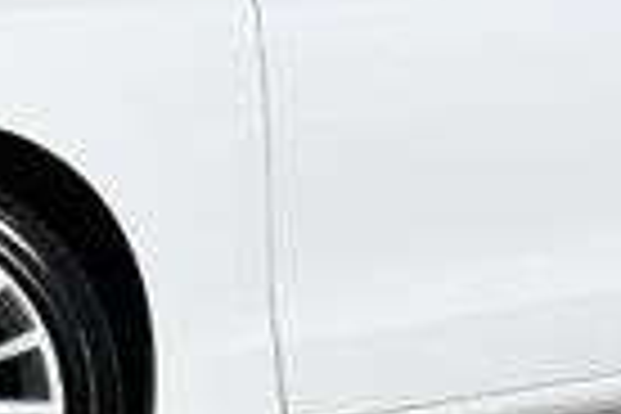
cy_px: -158
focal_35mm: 204
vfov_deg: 6.7
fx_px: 3519
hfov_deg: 10.1
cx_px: 122
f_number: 10
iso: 100
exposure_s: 1/400
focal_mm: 22
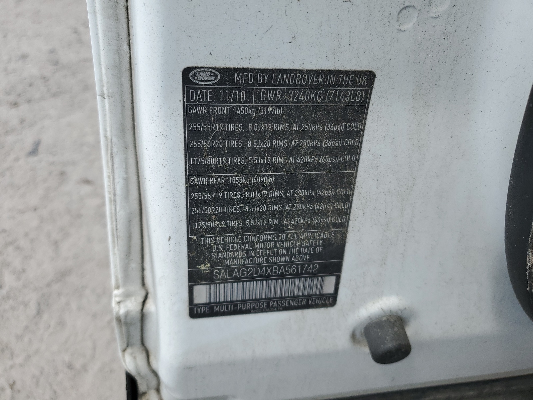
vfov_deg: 53.1
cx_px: 266
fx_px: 400
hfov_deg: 67.3
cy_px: 200
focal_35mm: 26
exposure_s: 1/1429
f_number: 1.5
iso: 50
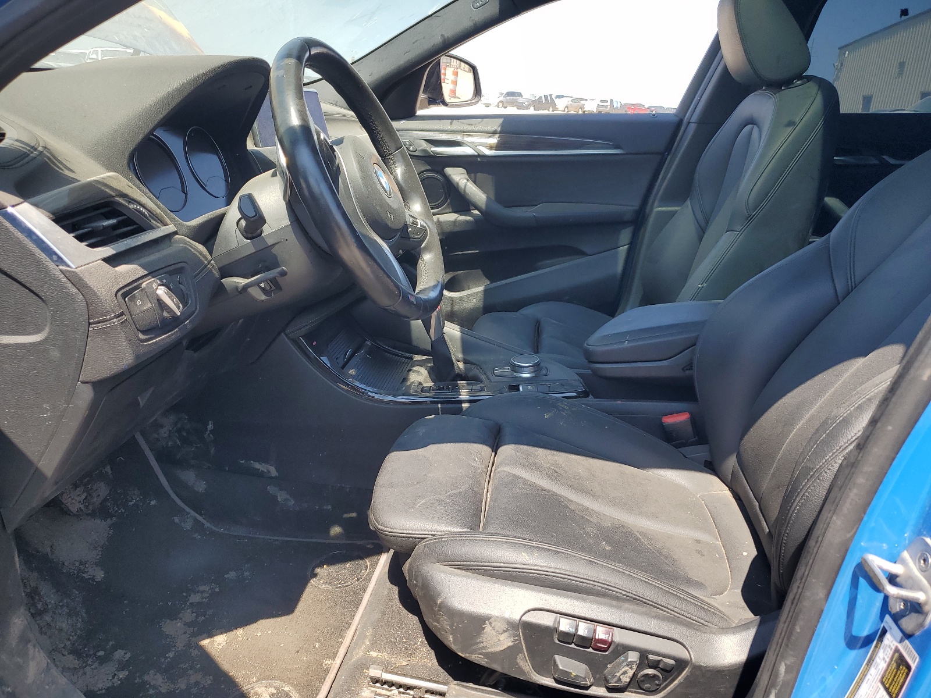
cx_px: 466
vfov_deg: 53.1
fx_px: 699
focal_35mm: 26
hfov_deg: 67.3
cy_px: 349
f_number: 1.5
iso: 50
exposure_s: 1/833
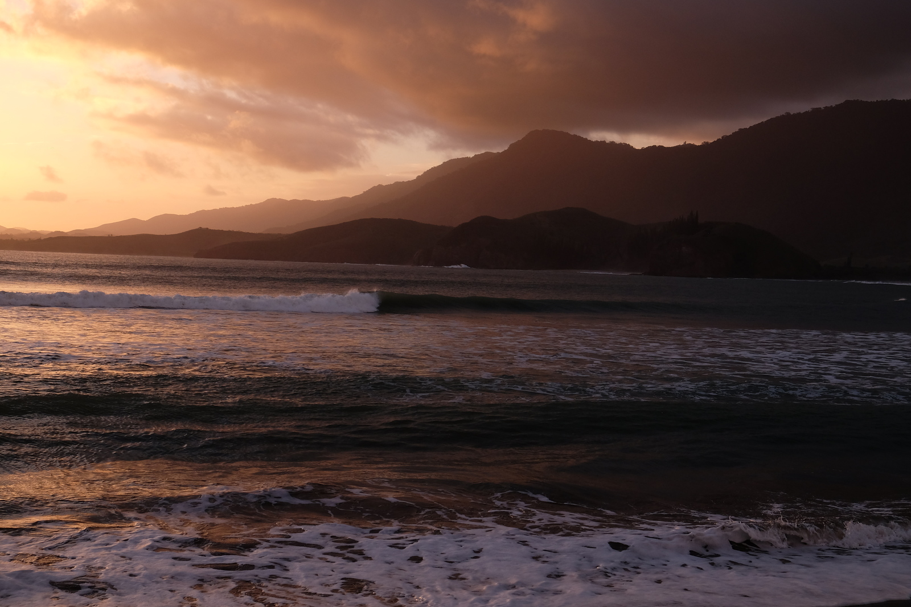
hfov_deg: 33.9
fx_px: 1493
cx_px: 456
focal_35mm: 59
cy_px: 304
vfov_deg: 23.0
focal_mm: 39
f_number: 7.1
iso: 500
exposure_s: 1/180
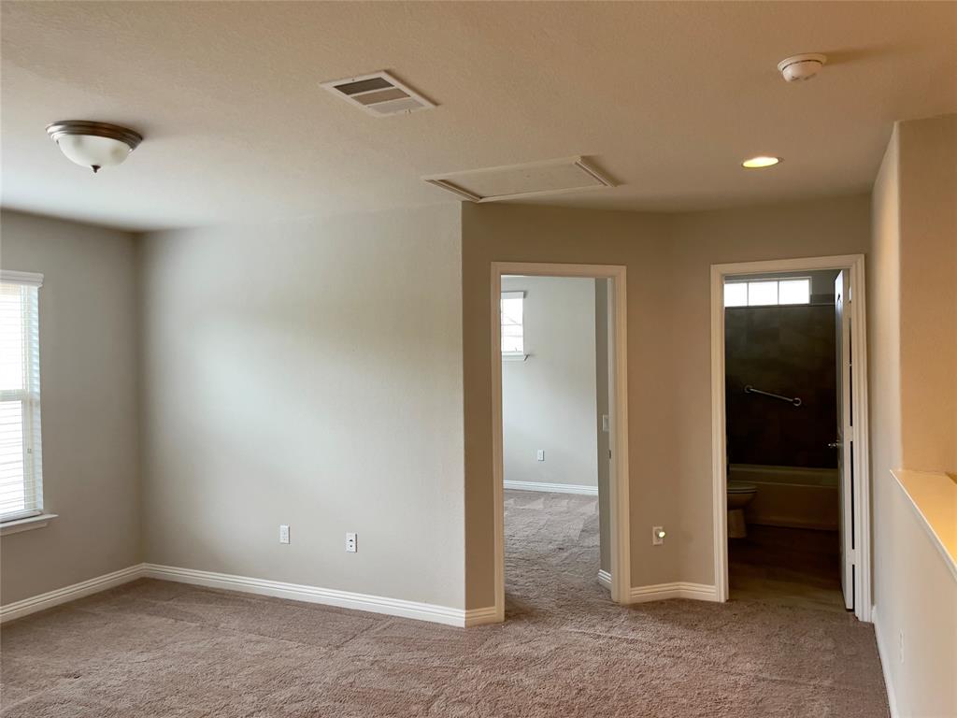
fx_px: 719
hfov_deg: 67.3
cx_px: 478
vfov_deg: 53.1
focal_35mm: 26
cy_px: 359
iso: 250
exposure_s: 1/60
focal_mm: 5.1
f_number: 1.6
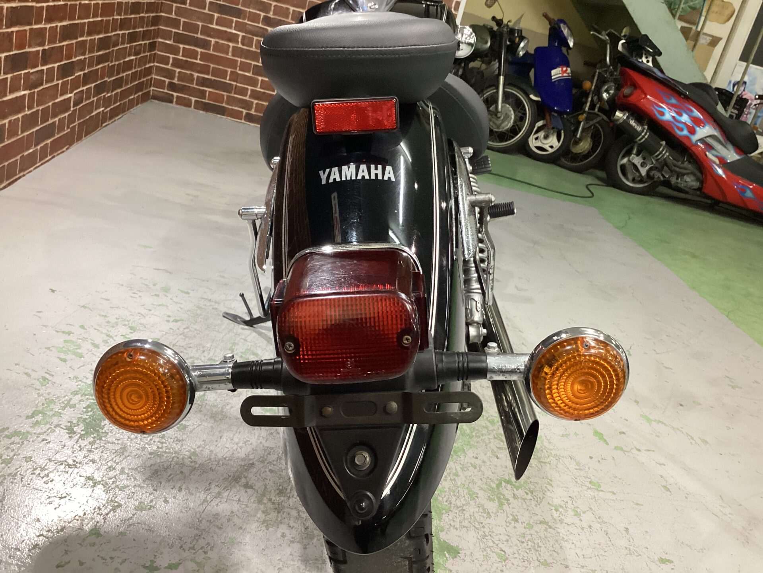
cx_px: 382
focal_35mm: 31
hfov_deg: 58.4
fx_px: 683
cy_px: 286
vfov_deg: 45.4
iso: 160
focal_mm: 3.3
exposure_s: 1/60
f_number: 2.4
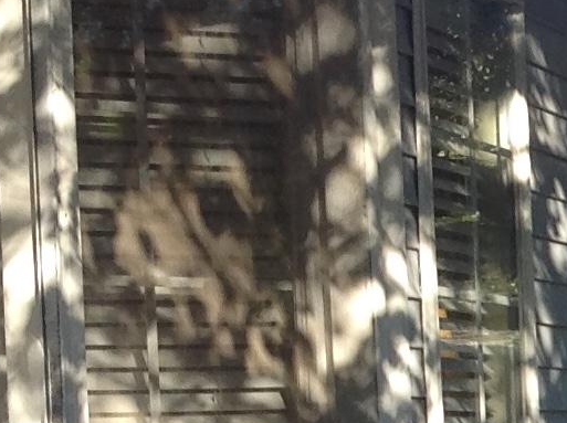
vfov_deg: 8.1
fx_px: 2894
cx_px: 1155
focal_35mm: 177
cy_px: 709
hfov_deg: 10.3
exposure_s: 1/280
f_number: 2.4
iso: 50
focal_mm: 4.28
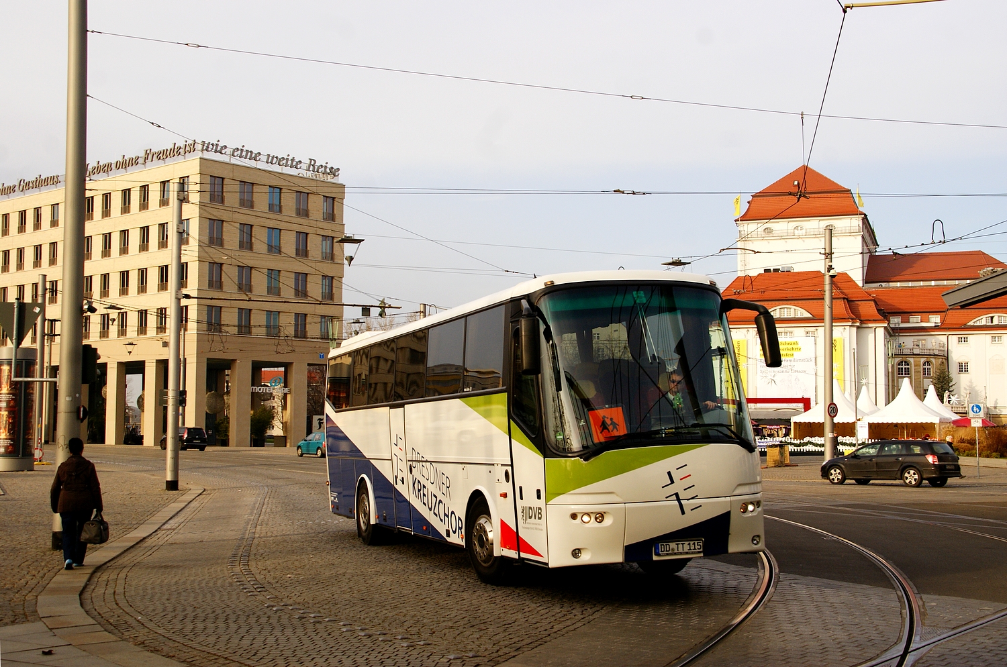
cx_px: 504
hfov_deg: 46.5
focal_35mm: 42
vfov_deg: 31.8
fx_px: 1173
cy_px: 334
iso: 200
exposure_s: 1/250
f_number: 9
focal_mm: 28
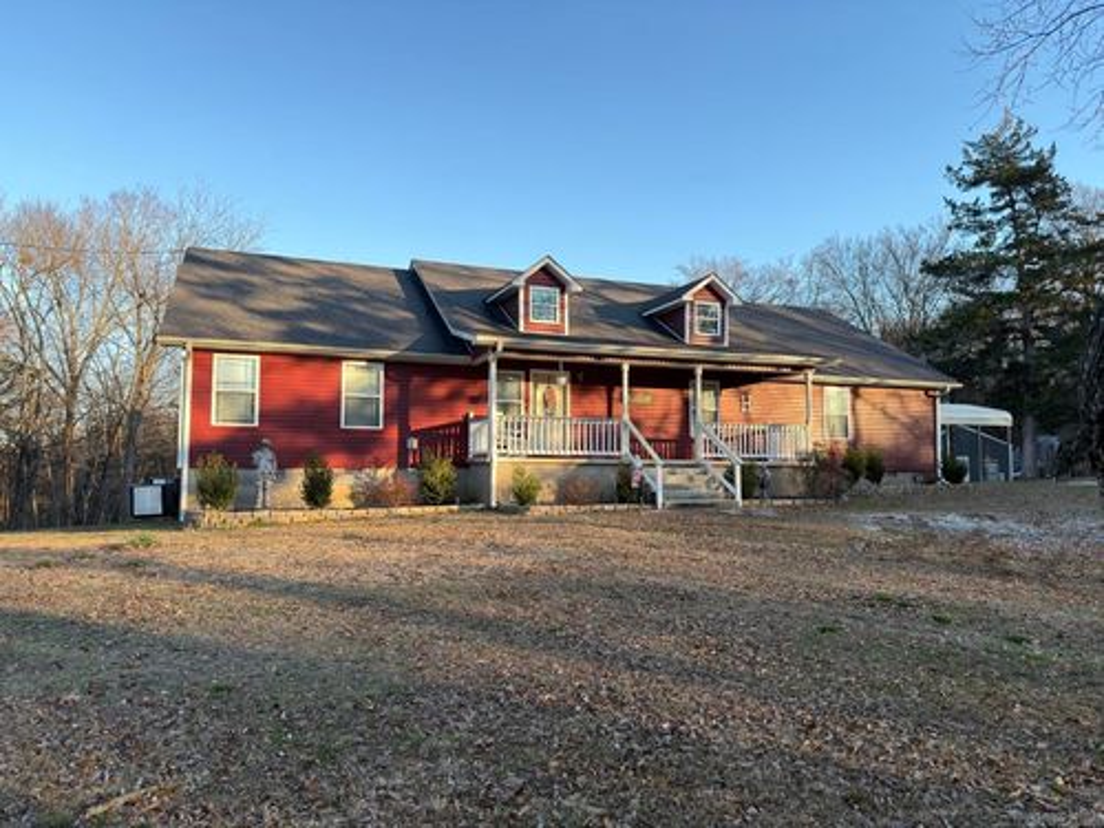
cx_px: 552
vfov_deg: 56.8
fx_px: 765
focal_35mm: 24
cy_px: 414
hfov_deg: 71.6
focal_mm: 6.76
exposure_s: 1/765
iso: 100
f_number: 1.78
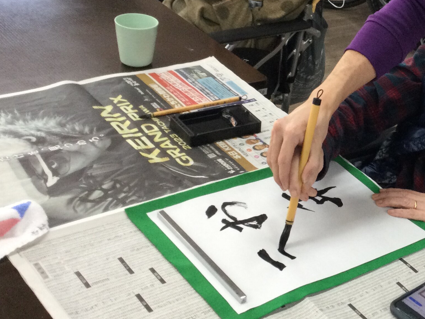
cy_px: 148
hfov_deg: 28.0
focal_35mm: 66
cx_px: 402
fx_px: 810
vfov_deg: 22.3
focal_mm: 3.3
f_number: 2.4
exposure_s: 1/30
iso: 40
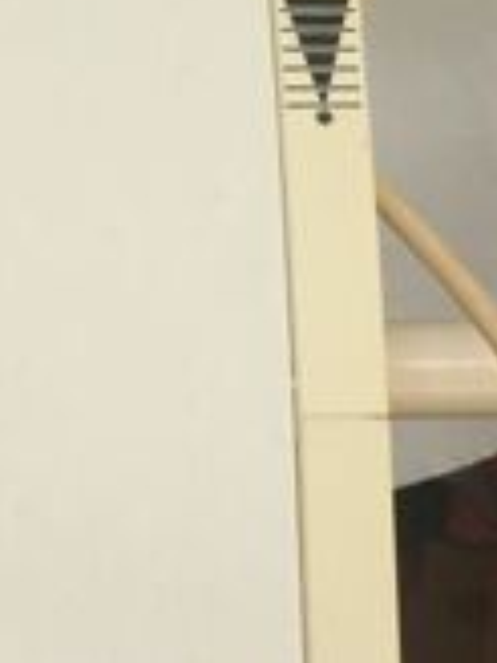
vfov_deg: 16.7
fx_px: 2163
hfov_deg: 12.4
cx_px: -271
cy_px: 776
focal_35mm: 113
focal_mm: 4.15
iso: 32
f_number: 2.2
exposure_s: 1/542
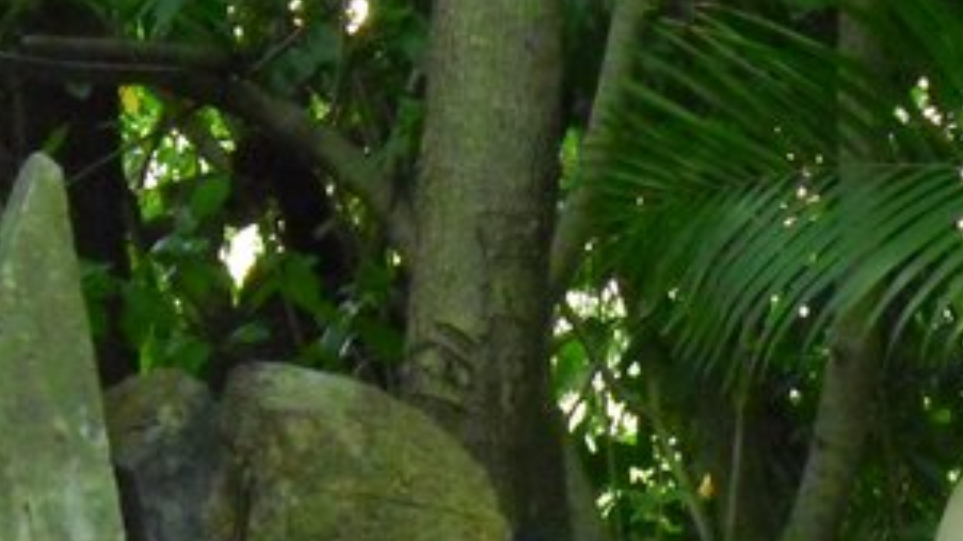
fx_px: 5207
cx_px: 1155
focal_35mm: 204
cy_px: 906
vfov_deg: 5.9
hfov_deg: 10.4
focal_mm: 9
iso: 400
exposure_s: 1/100
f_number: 3.4
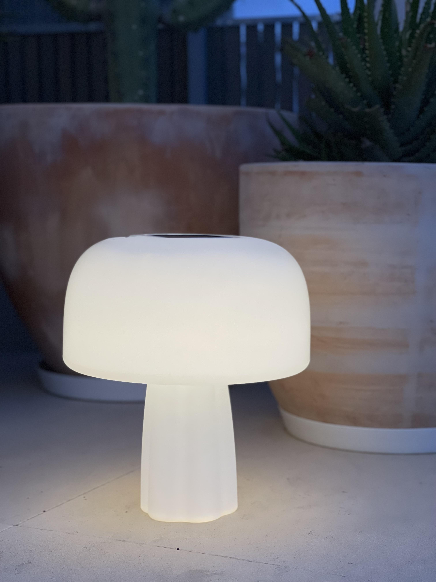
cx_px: 218
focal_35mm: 64
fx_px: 1075
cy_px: 291
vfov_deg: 30.3
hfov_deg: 22.9
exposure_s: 1/119
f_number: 2.2
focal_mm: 7.5
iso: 250
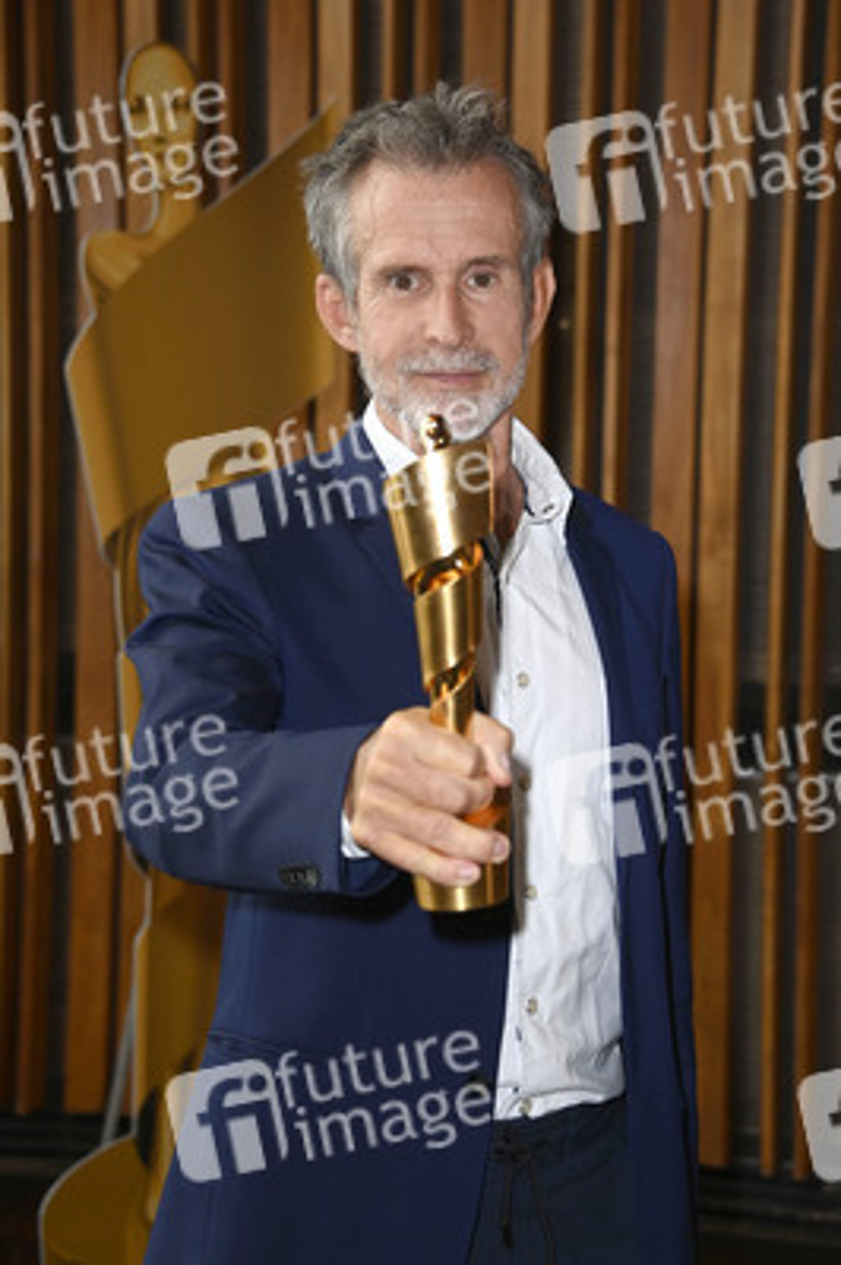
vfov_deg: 26.0
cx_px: 420
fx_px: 2738
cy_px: 632
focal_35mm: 78
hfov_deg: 17.5
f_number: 5.6
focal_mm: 78
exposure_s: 1/200
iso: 1250
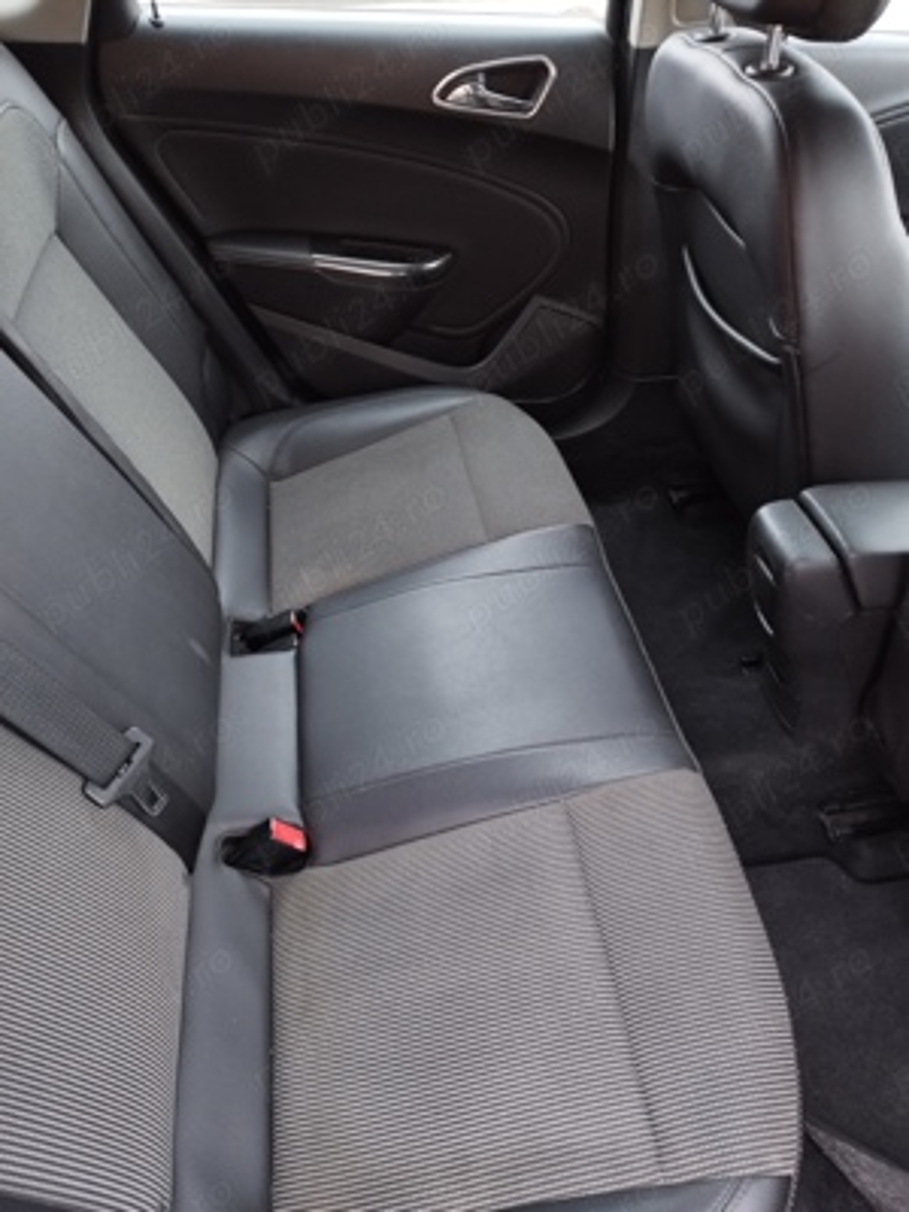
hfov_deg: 56.8
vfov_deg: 71.6
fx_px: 840
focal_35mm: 24
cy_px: 606
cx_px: 454
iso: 590
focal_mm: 5.89
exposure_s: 1/25
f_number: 1.89
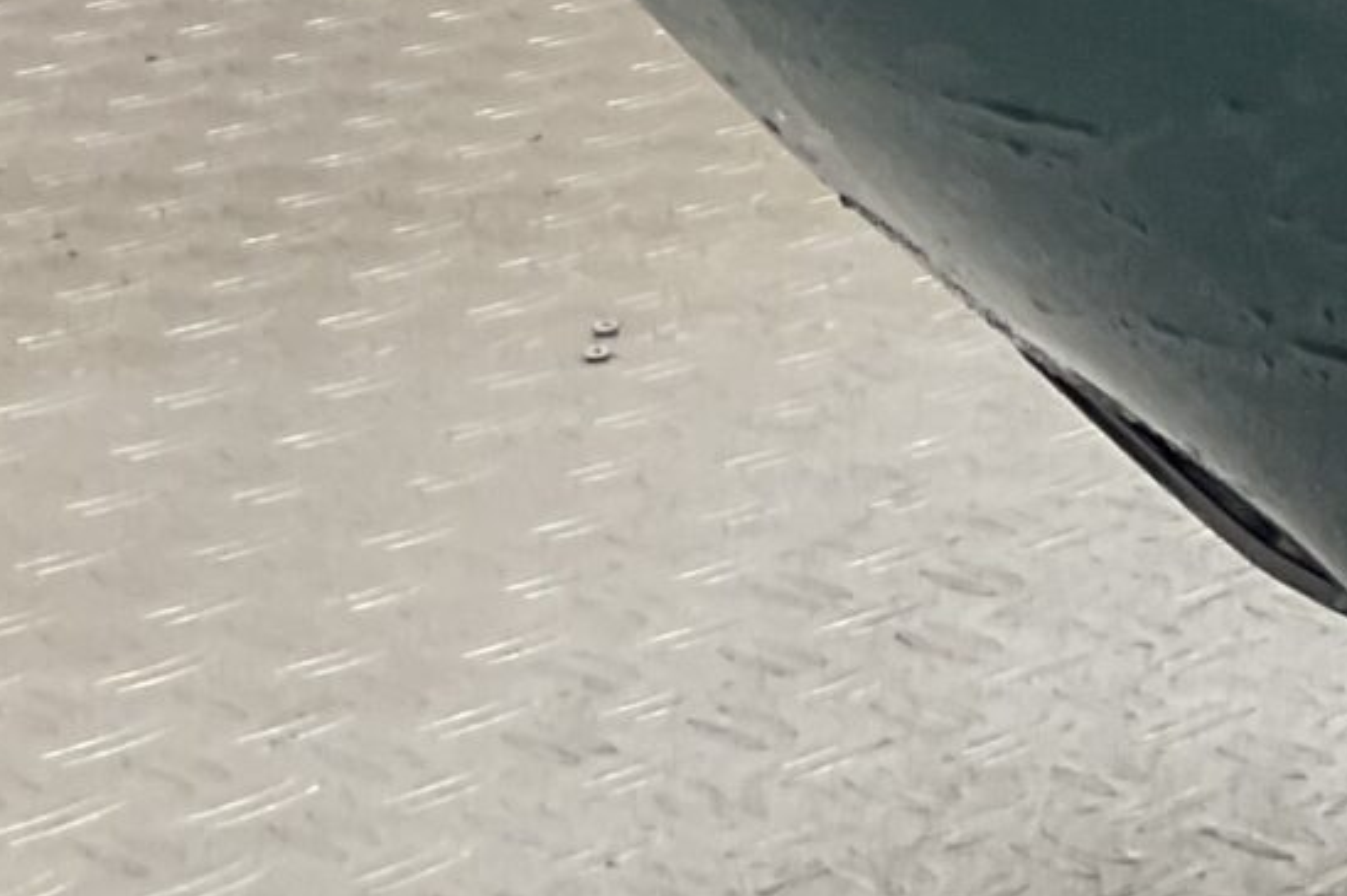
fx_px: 5274
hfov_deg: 12.6
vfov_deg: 9.3
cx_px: 2780
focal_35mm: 141
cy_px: -690
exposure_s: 1/120
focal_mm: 3
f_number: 1.8
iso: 32
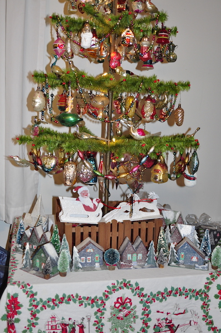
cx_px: 110
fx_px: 387
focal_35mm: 42
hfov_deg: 31.8
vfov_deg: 46.4
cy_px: 166
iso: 800
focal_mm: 28
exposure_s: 1/60
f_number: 4
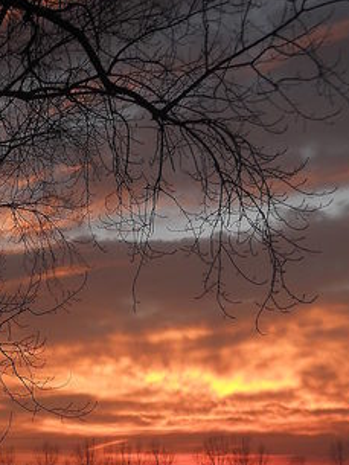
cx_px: 81
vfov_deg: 17.6
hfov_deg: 13.4
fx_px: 1478
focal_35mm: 110
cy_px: 419
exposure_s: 1/100
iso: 80
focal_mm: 9.24
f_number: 3.6
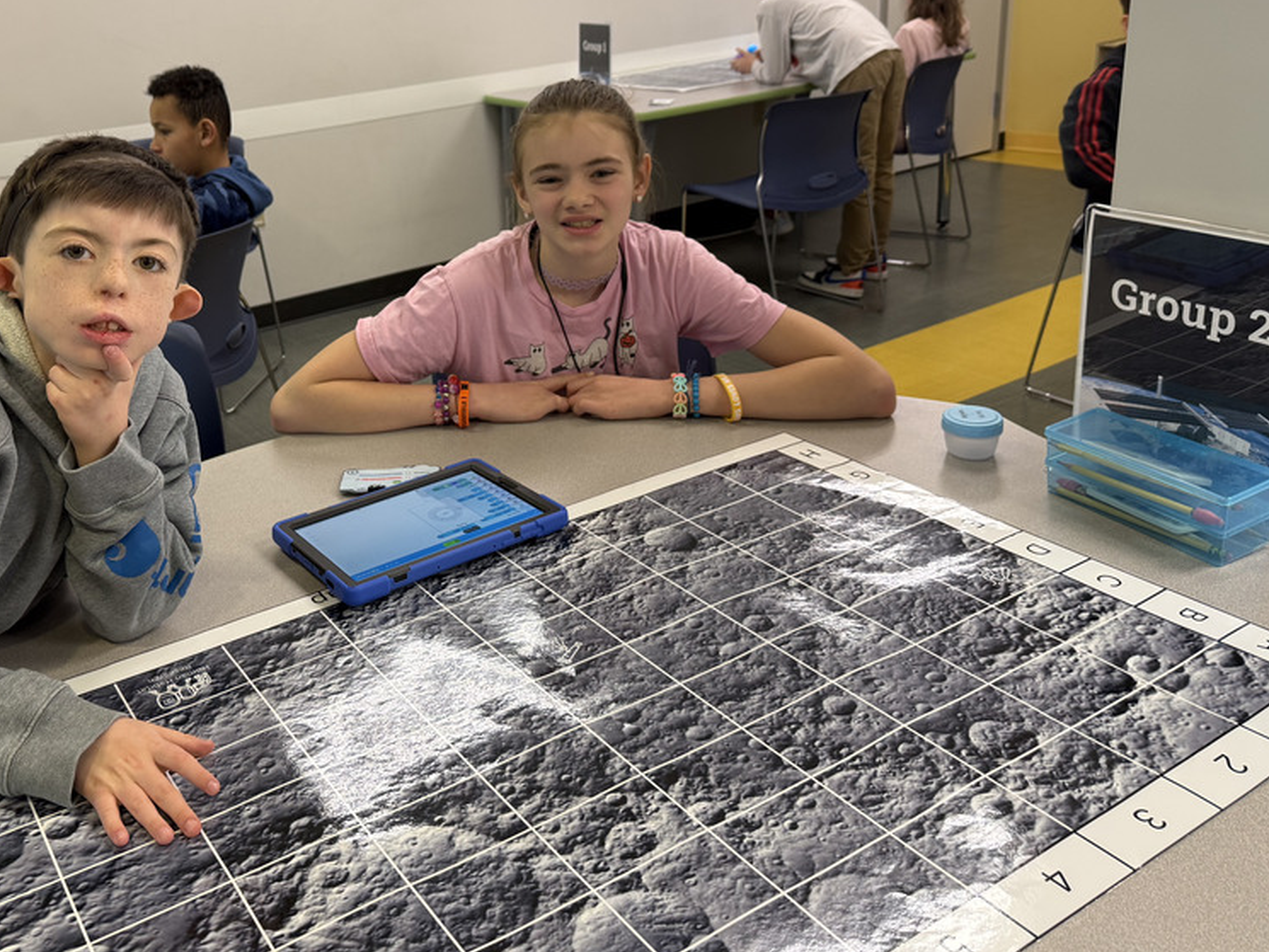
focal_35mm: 33
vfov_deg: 42.4
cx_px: 441
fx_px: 1210
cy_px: 317
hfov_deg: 54.4
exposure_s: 1/60
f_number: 1.78
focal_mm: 6.76
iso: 125
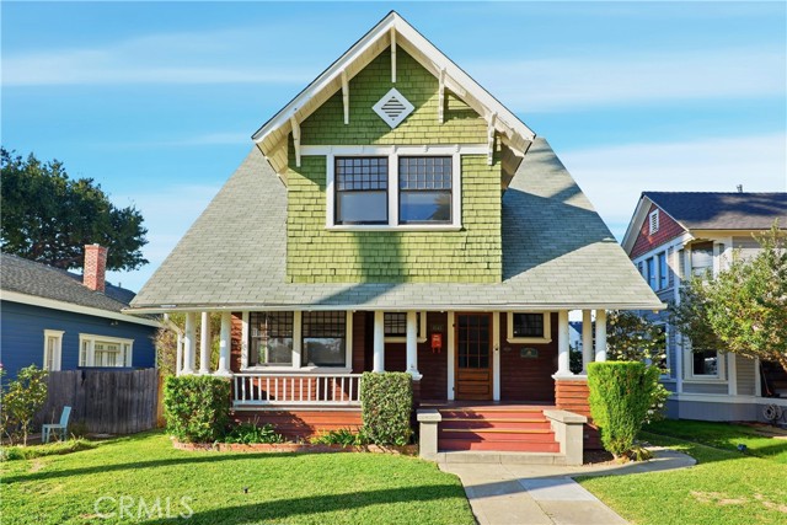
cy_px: 262
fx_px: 437
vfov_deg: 62.0
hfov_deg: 84.0
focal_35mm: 20
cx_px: 394
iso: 320
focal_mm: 20
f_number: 8
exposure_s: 1/2000
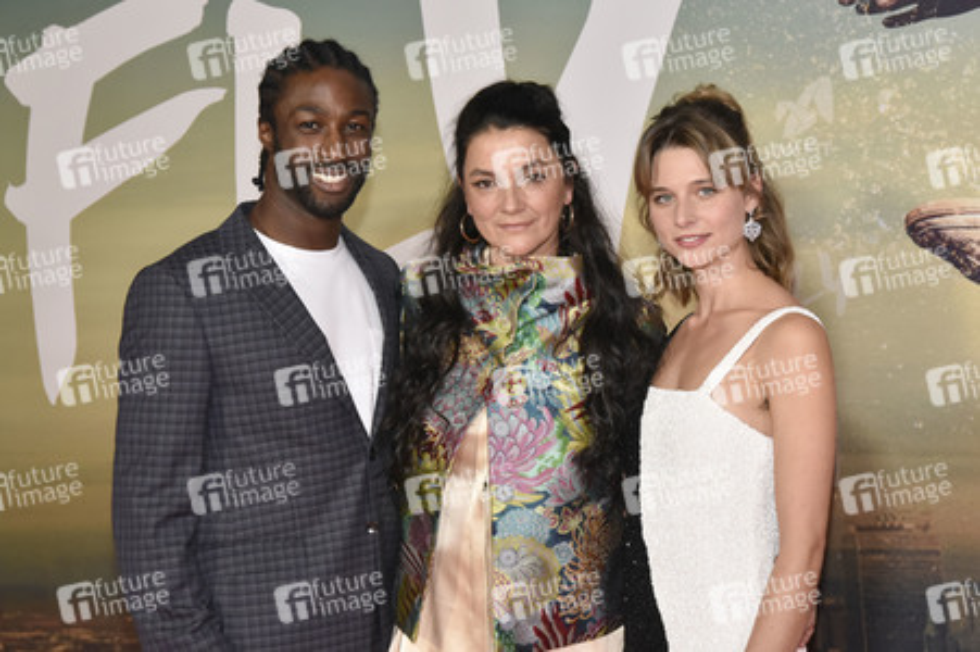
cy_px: 326
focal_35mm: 68
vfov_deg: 20.0
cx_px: 490
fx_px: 1850
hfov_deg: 29.7
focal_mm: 68
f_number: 8
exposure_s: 1/250
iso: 4000
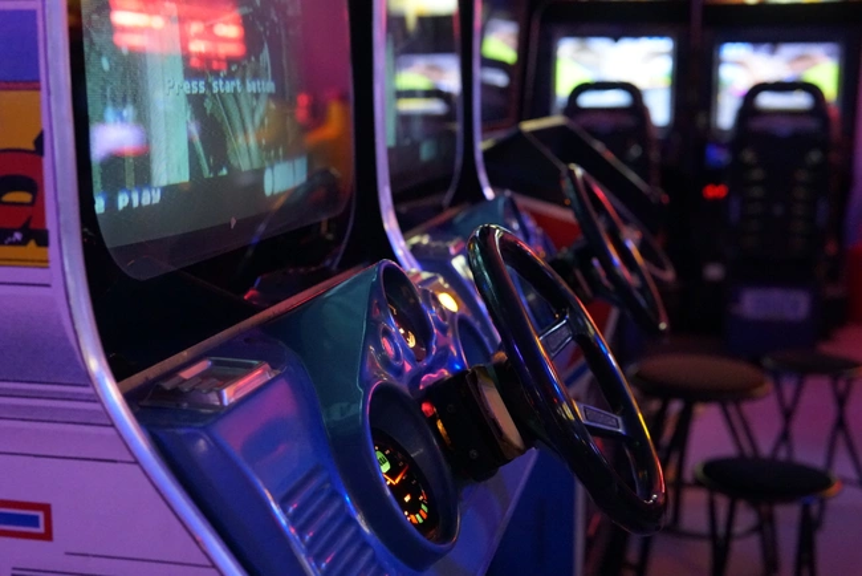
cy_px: 288
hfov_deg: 43.6
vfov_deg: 29.9
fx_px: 1078
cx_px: 431
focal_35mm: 45
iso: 6400
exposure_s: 1/160
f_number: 3.2
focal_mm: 30
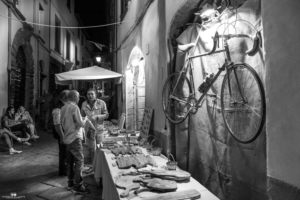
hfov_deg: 73.7
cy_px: 100
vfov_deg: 53.1
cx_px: 150
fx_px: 200
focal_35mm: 24
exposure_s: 1/60
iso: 2500
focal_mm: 16
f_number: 4.5
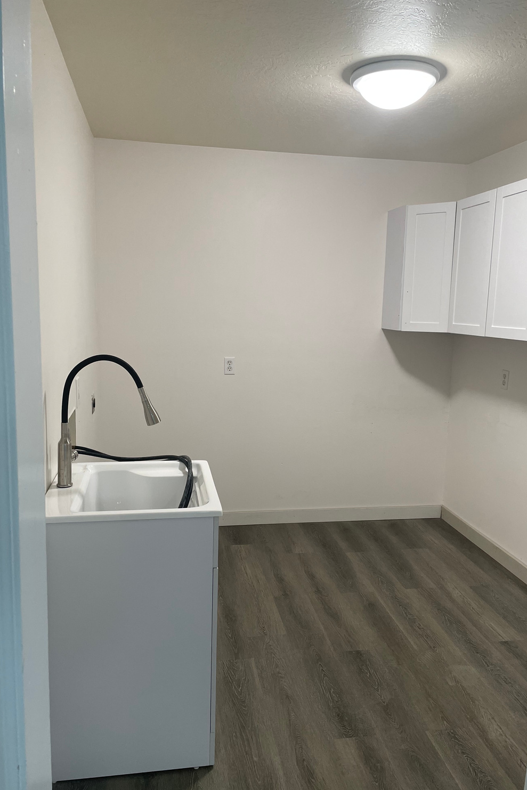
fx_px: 615
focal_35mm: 28
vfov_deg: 65.5
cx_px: 264
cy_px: 406
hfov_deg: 46.4
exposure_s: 1/120
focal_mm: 4.2
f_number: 1.6
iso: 125
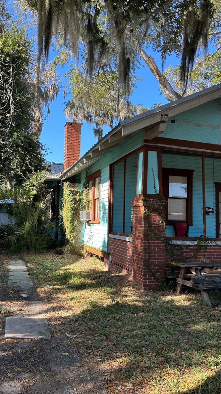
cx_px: 101
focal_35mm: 29
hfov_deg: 40.1
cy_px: 195
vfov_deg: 66.1
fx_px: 302
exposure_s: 1/632
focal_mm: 5.7
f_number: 1.5
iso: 50
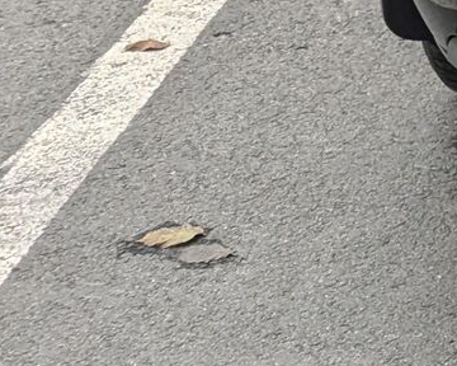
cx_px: 1163
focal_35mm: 250
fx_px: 3381
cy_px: -548
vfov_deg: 5.9
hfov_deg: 7.2
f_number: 1.85
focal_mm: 6.81
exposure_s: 1/297
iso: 40
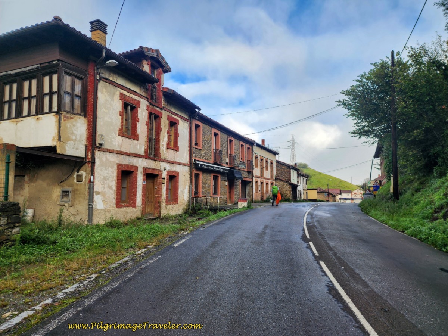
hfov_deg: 73.9
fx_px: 298
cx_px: 224
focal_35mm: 23
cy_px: 168
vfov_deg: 58.9
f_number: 1.8
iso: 12
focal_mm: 6.4
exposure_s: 1/275
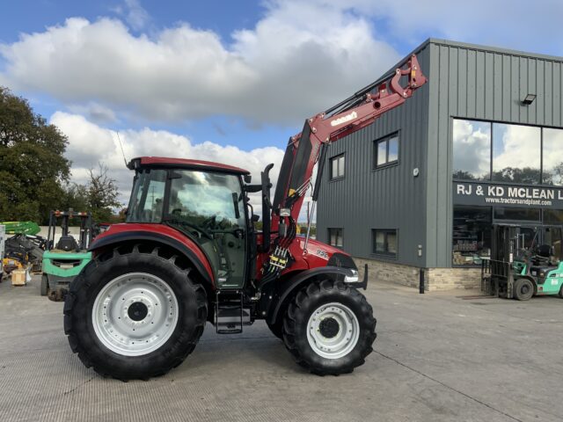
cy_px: 211
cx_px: 282
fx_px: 472
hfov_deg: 61.7
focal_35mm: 29
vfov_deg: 48.2
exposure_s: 1/1786
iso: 16
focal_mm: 3
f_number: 1.8
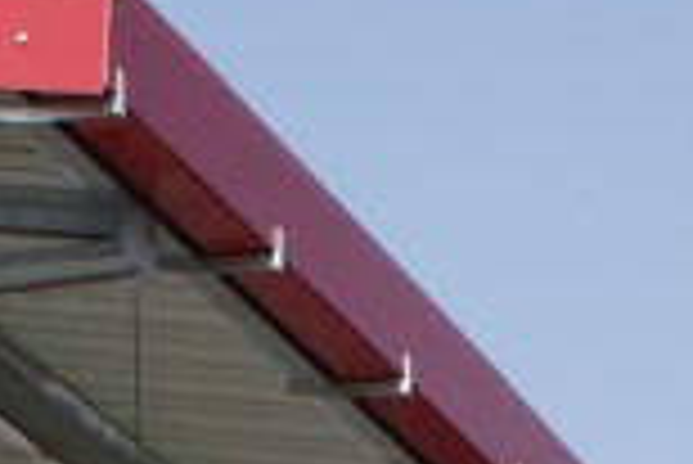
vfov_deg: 5.3
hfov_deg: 8.4
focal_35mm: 245
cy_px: 1306
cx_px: 160
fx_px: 4721
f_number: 11
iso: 100
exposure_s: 1/100
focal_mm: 22
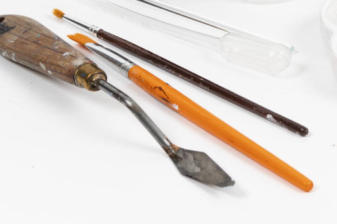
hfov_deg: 17.3
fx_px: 1020
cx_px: 473
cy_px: -84
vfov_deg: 12.1
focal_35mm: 109
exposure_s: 1/160
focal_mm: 34
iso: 100
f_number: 10
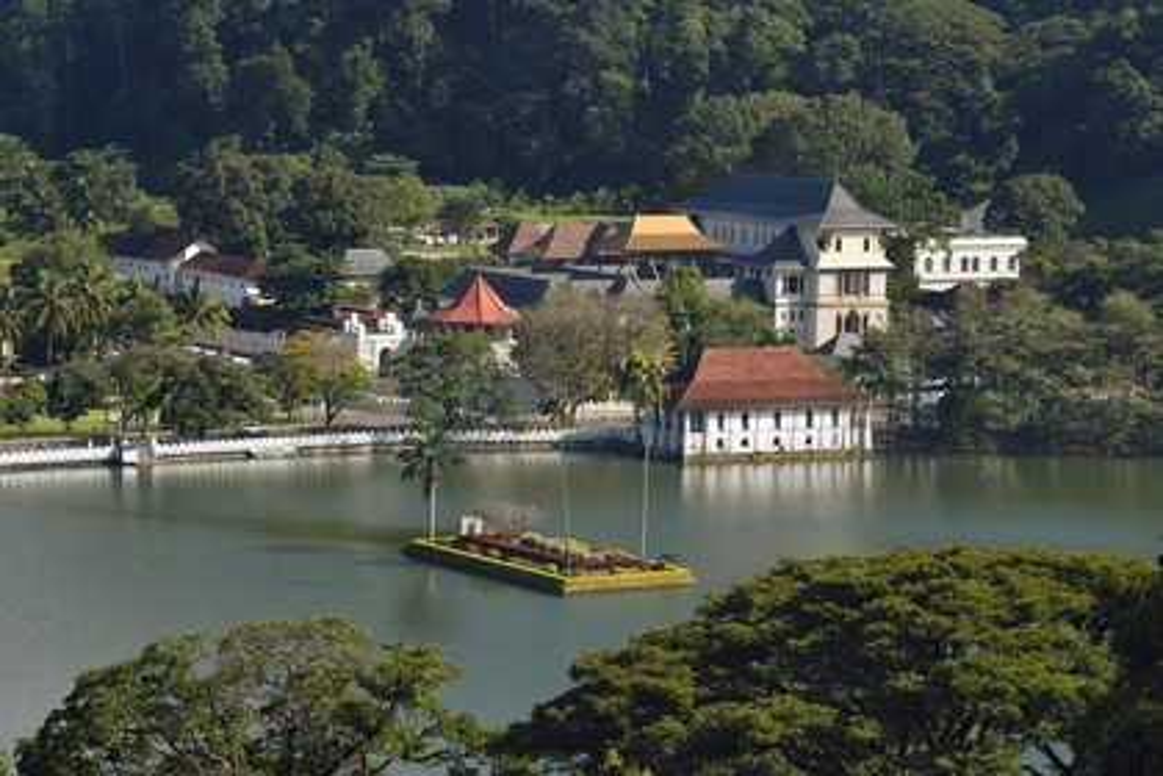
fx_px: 3747
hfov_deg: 17.6
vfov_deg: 11.8
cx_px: 582
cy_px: 388
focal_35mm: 116
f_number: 14
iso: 200
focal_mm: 116
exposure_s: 1/200
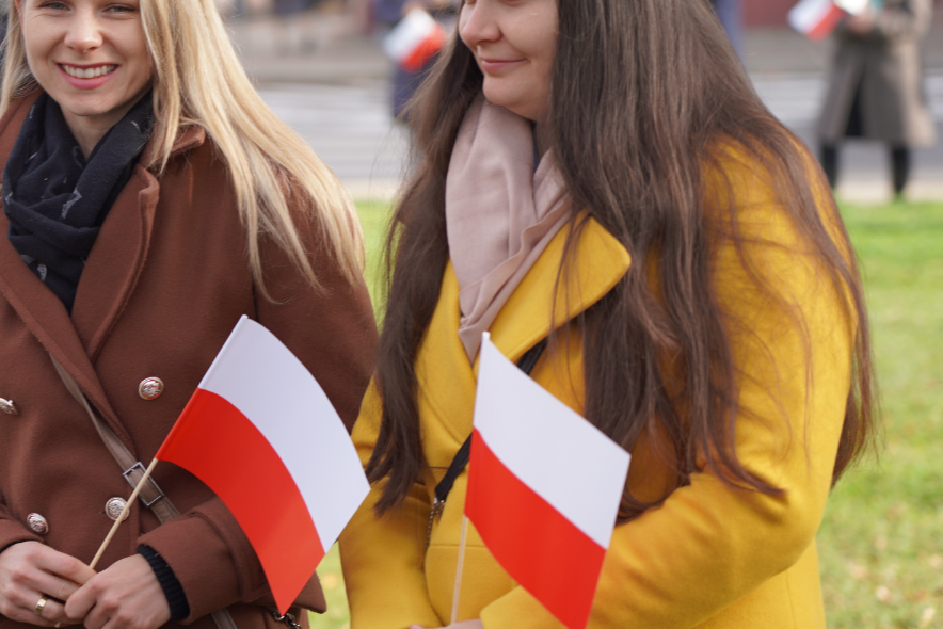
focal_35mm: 150
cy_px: 259
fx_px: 3930
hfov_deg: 13.7
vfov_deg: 9.2
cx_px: 319
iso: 125
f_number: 4
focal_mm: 102
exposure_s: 1/160
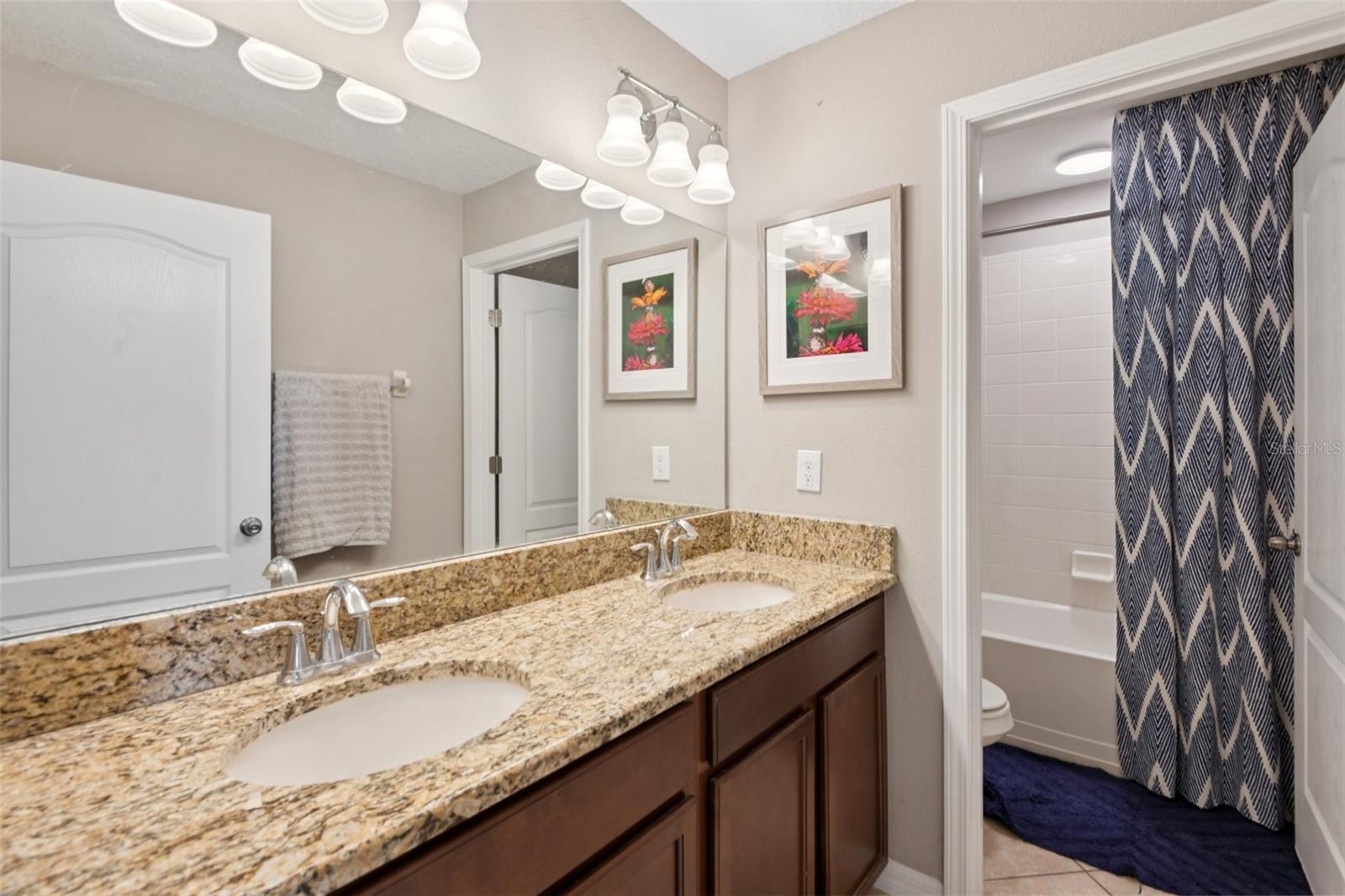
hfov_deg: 96.7
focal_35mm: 16
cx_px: 672
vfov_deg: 73.7
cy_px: 448
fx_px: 598
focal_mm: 16
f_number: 8
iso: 400
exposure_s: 1/20
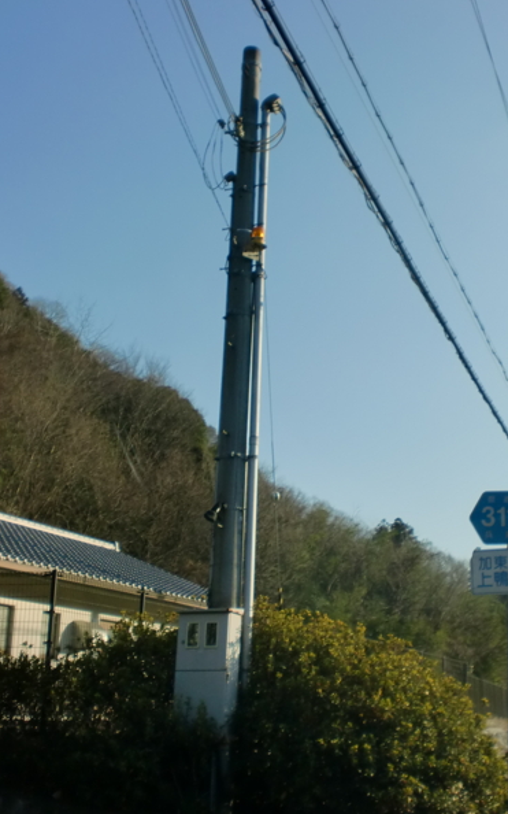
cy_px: 407
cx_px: 357
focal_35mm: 50
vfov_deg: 40.3
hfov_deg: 25.6
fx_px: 1108
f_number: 3.1
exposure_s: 1/800
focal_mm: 6.3
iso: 64
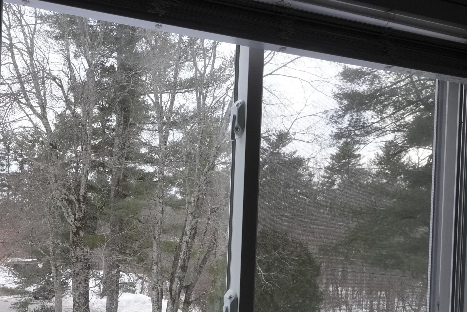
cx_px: 175
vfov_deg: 36.9
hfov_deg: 53.8
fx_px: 454
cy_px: 235
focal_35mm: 35
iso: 1000
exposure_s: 1/200
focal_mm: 13
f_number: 11
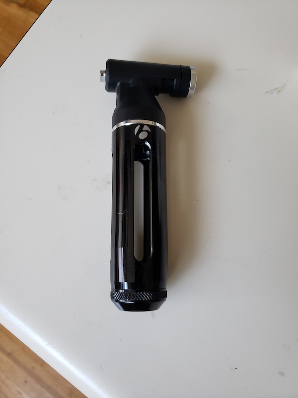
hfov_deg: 53.1
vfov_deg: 67.3
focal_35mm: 26
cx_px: 149
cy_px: 199
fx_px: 298
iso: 200
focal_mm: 4.3
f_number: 1.5
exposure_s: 1/50
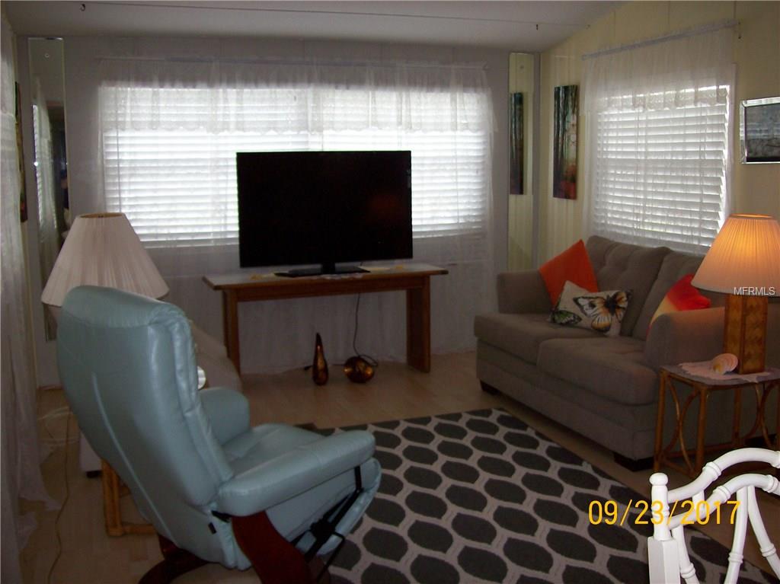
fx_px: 811
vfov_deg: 39.6
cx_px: 390
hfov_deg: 51.4
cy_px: 292
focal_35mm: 36
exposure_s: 1/64
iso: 80
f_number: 2.7
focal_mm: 6
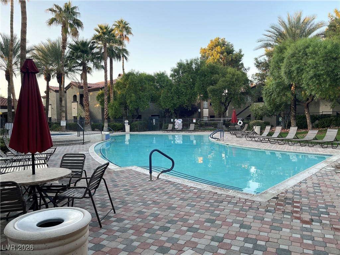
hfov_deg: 67.3
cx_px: 170
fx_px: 255
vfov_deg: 53.1
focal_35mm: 26
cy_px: 128
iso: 32
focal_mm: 5.1
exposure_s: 1/122
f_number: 1.6
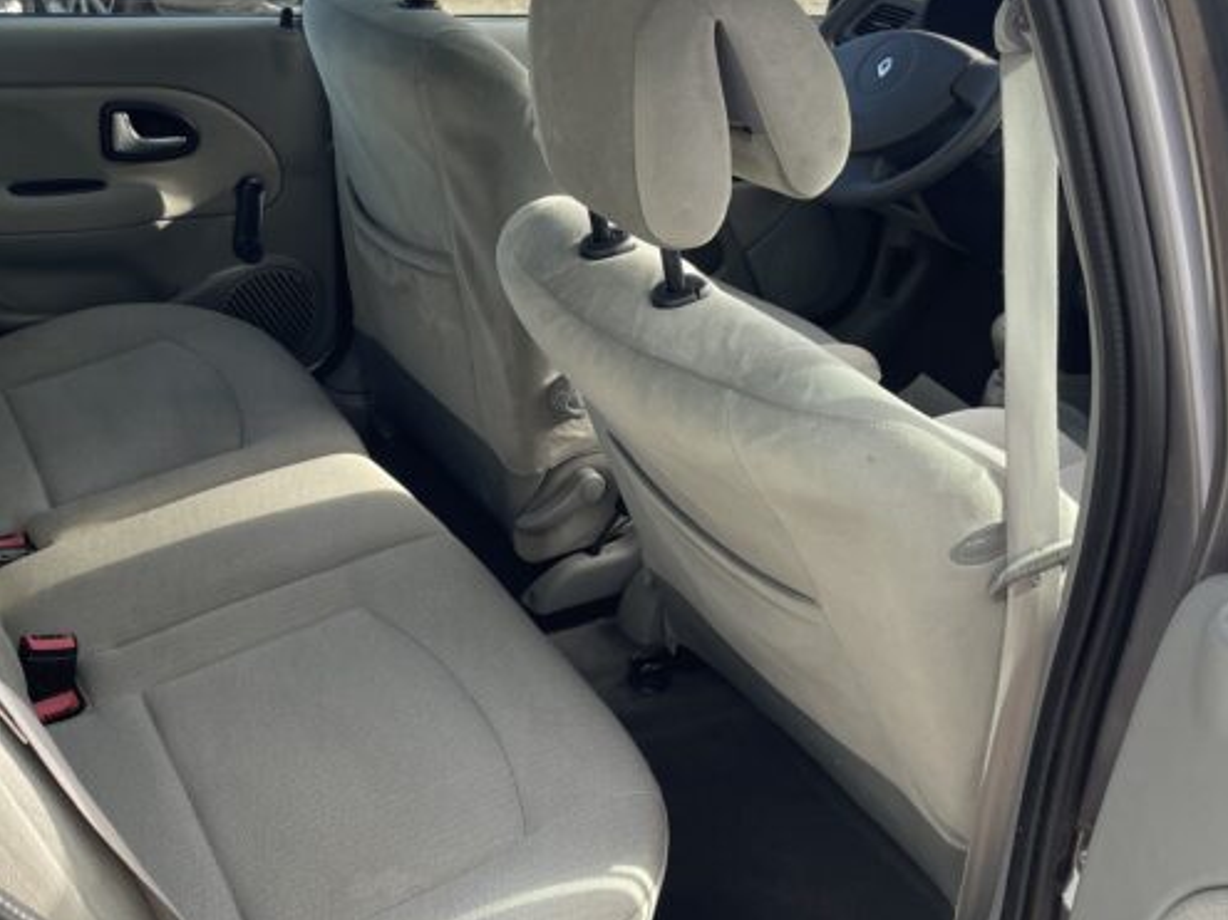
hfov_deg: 43.8
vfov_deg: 34.3
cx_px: 355
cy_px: 419
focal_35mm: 42
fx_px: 1490
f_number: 1.6
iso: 32
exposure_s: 1/425
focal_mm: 4.2
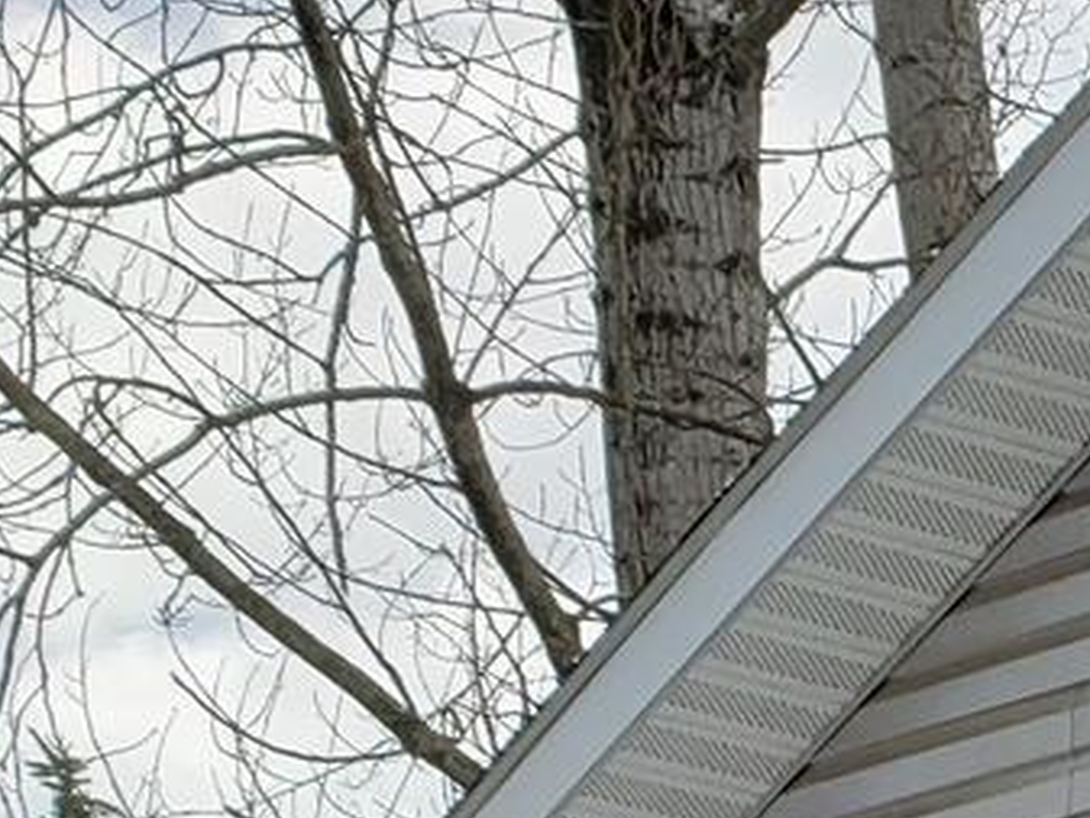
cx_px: 2497
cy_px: 1927
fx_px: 4977
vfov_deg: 8.6
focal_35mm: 158
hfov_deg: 10.9
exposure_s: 1/1248
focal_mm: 4.3
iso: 50
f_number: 2.4
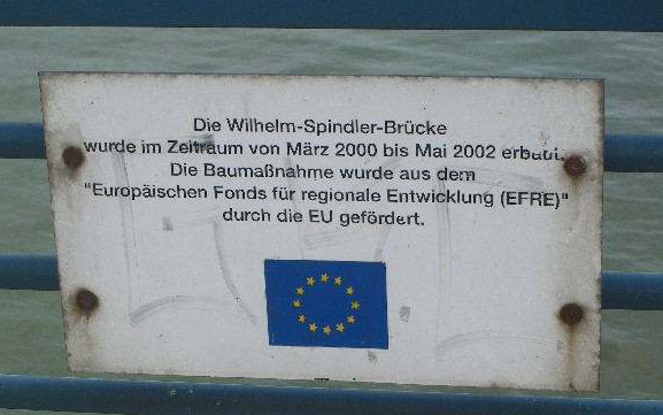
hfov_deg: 17.1
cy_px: 216
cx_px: 329
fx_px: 2205
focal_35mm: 122
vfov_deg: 10.7
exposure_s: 1/200
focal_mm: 23.7
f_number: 7.4
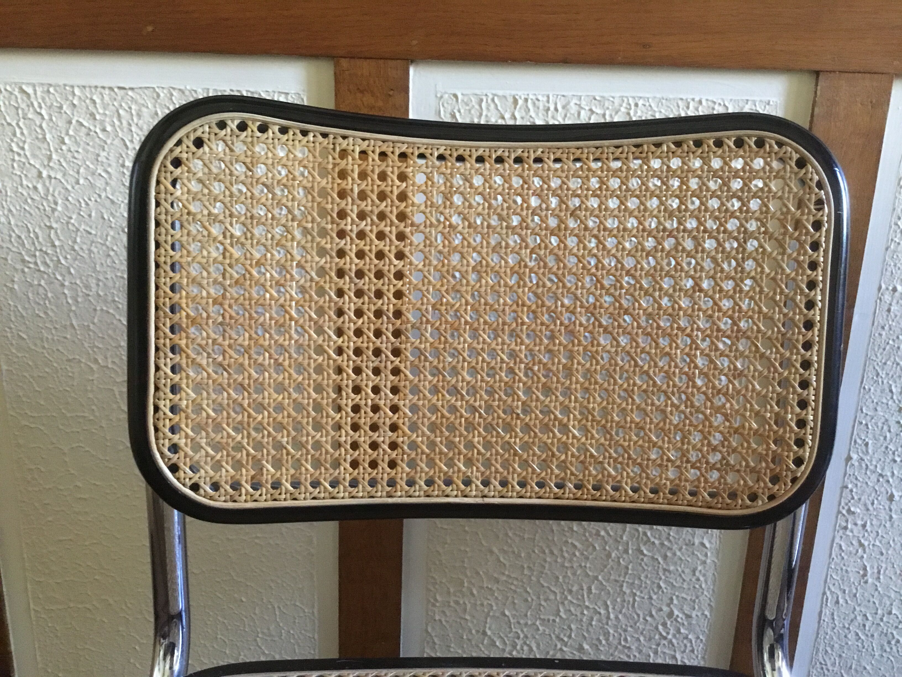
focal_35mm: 31
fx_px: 808
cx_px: 451
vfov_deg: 45.4
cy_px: 338
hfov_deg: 58.4
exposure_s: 1/17
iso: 250
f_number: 2.4
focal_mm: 3.3
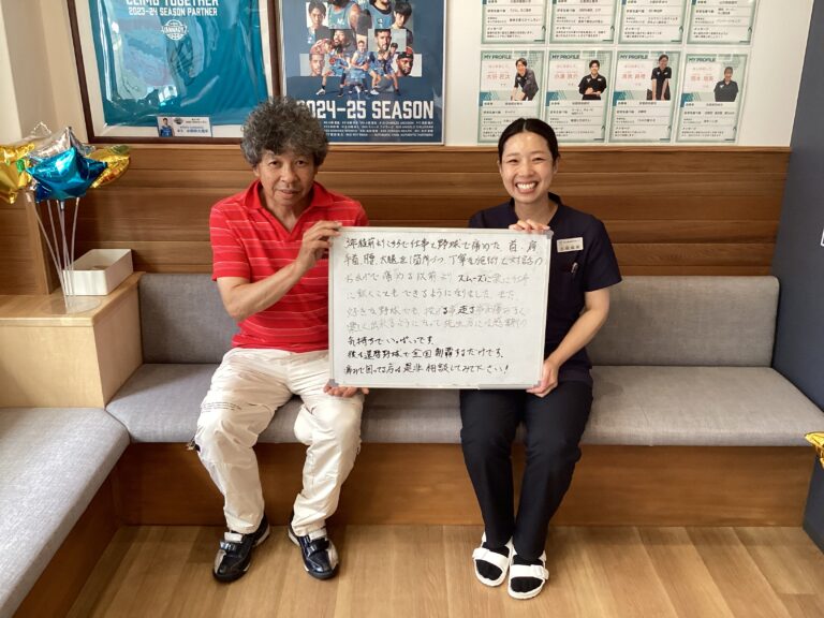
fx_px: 738
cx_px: 412
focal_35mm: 31
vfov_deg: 45.4
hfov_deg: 58.4
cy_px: 309
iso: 160
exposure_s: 1/60
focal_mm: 3.3
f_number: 2.4
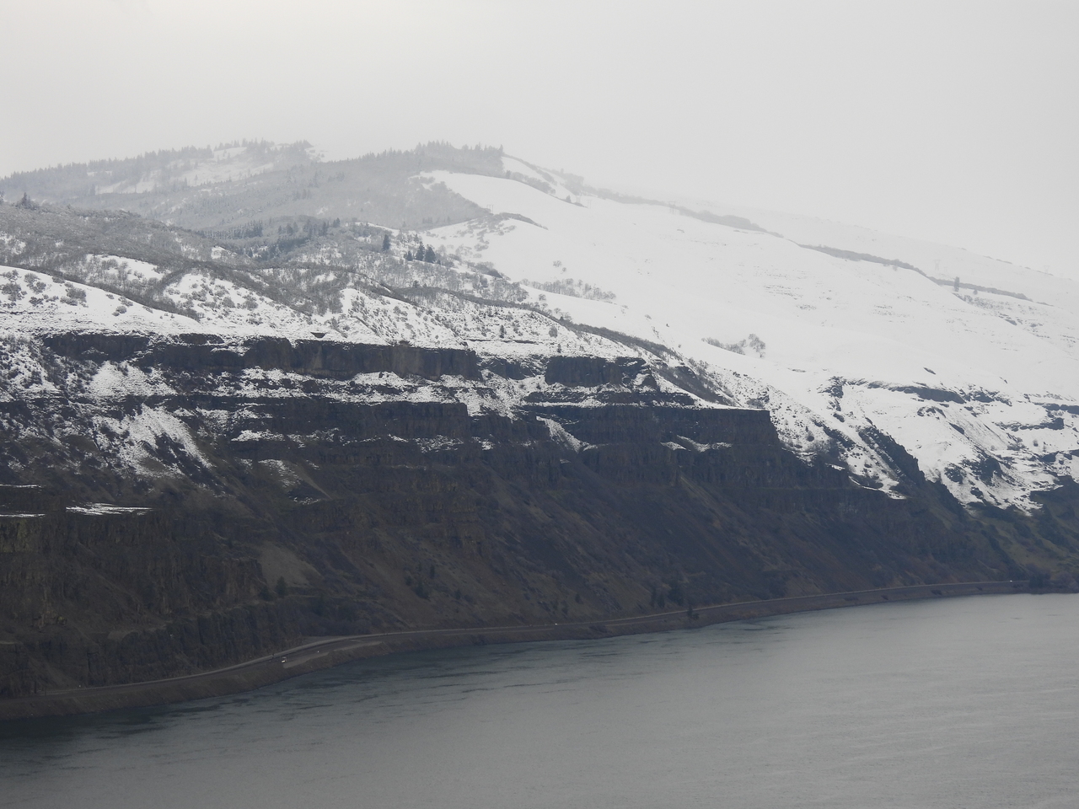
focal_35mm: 105
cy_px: 404
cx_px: 540
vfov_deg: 14.1
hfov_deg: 18.7
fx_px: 3273
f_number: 4
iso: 100
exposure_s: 1/400
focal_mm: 18.7
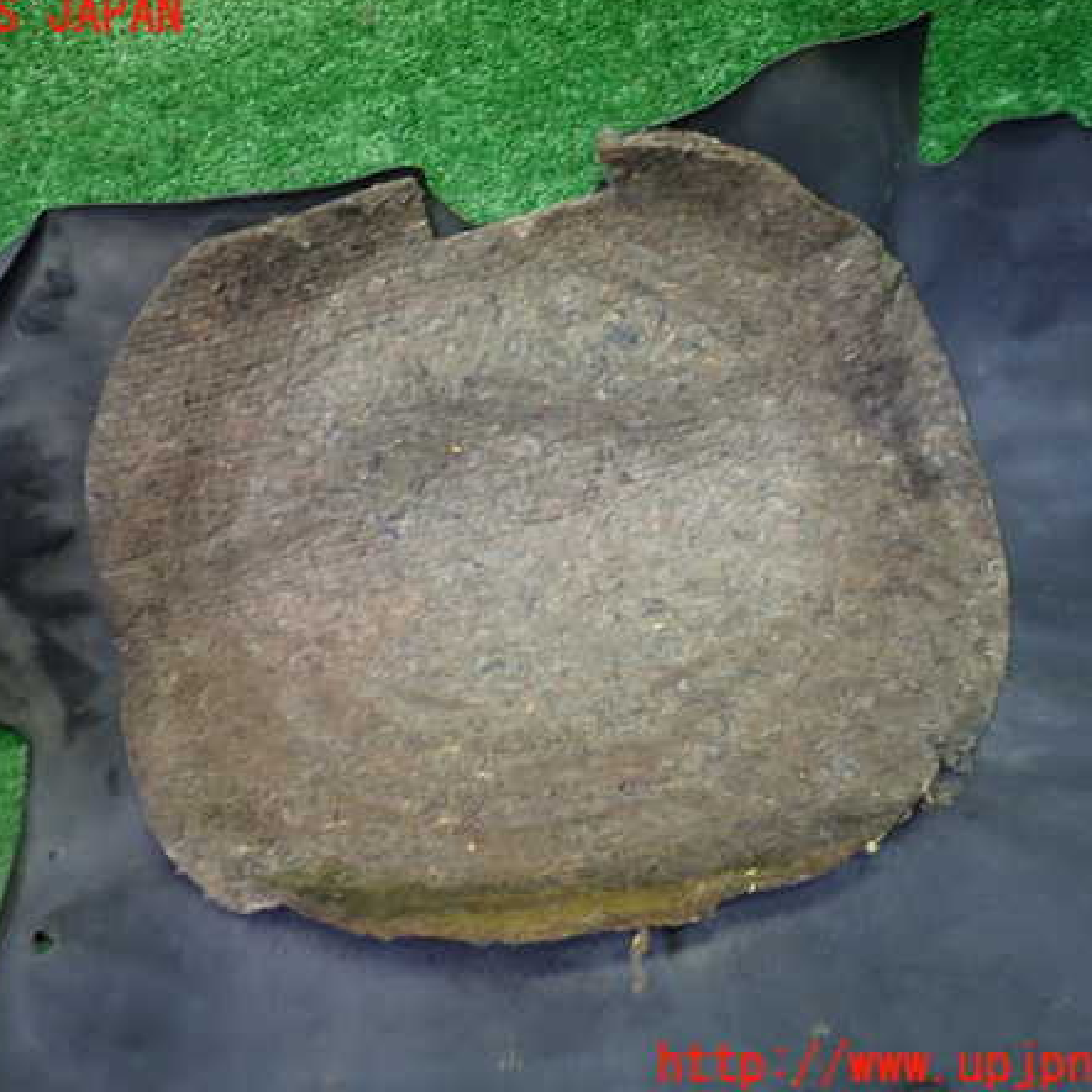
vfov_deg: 54.0
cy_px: 541
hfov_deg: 53.9
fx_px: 1071
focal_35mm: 30
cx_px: 474
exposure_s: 1/50
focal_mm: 4.5
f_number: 2
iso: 200
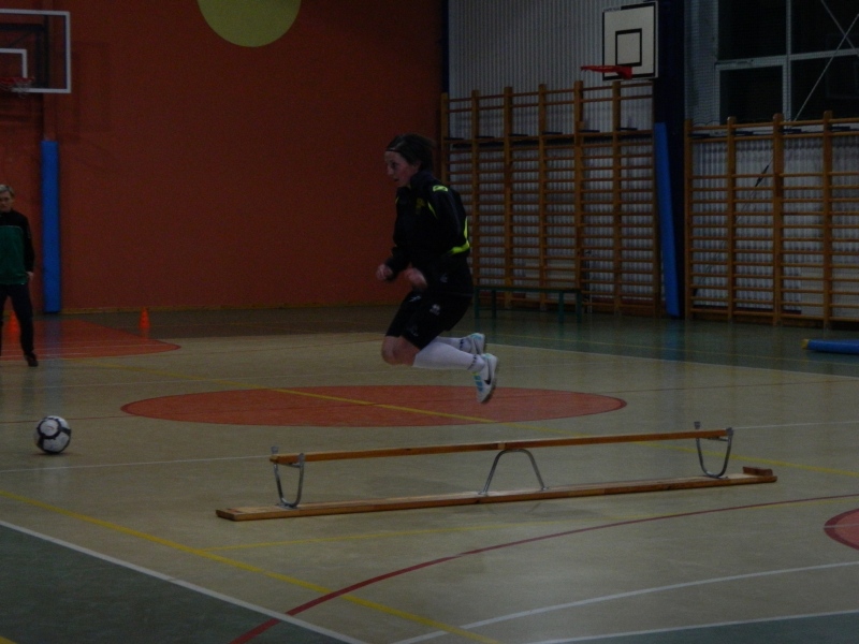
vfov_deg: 14.4
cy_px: 322
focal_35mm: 103
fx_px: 2556
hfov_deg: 19.1
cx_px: 430
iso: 400
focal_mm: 18.6
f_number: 4.5
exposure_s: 1/60
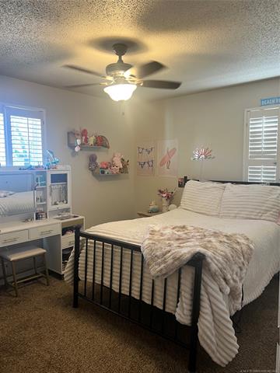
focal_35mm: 26
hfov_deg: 53.1
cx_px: 140
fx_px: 280
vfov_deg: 67.3
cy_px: 186
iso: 100
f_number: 1.5
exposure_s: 1/60
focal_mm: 5.7
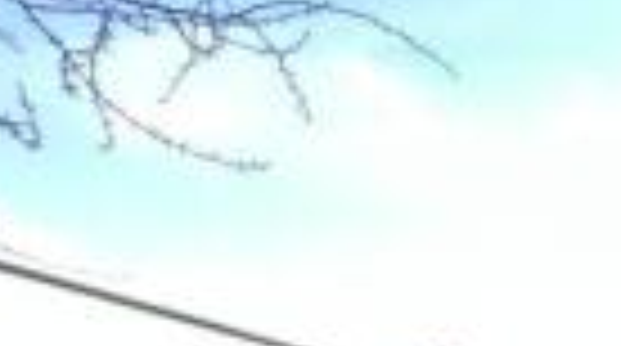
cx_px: 1253
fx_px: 986
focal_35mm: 60
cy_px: 730
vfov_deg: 15.2
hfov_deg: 19.1
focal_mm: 1.57
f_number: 1.8
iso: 40
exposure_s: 1/99
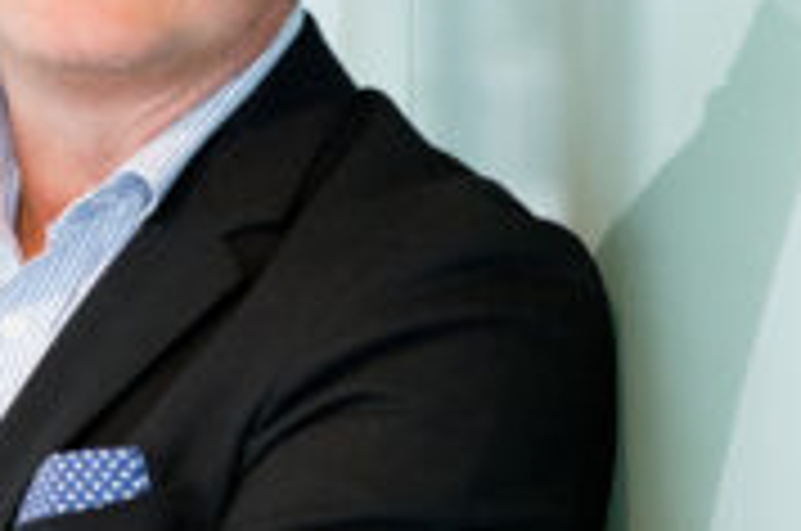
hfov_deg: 7.2
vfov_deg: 4.8
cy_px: 122
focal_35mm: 287
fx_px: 6374
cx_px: 9
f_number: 4
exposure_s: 1/160
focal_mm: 85
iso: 3200
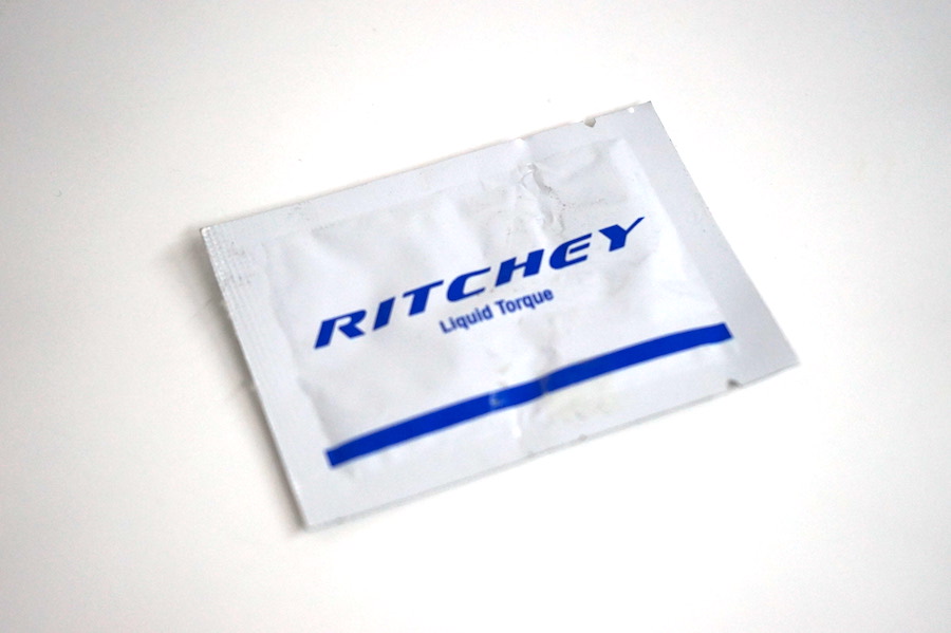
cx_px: 476
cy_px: 316
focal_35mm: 70
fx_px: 1848
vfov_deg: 19.4
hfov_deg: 28.9
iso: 1250
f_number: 5.6
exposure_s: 1/160
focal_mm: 70
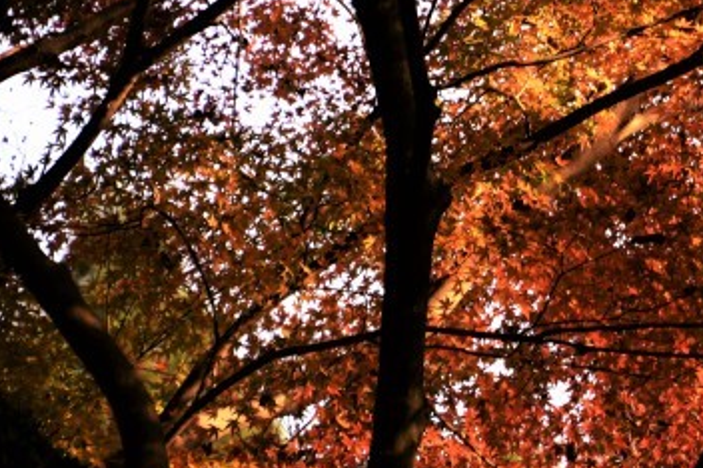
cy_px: 290
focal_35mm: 477
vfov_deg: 2.9
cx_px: 649
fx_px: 9306
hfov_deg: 4.3
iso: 125
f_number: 7.1
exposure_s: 1/100
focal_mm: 160
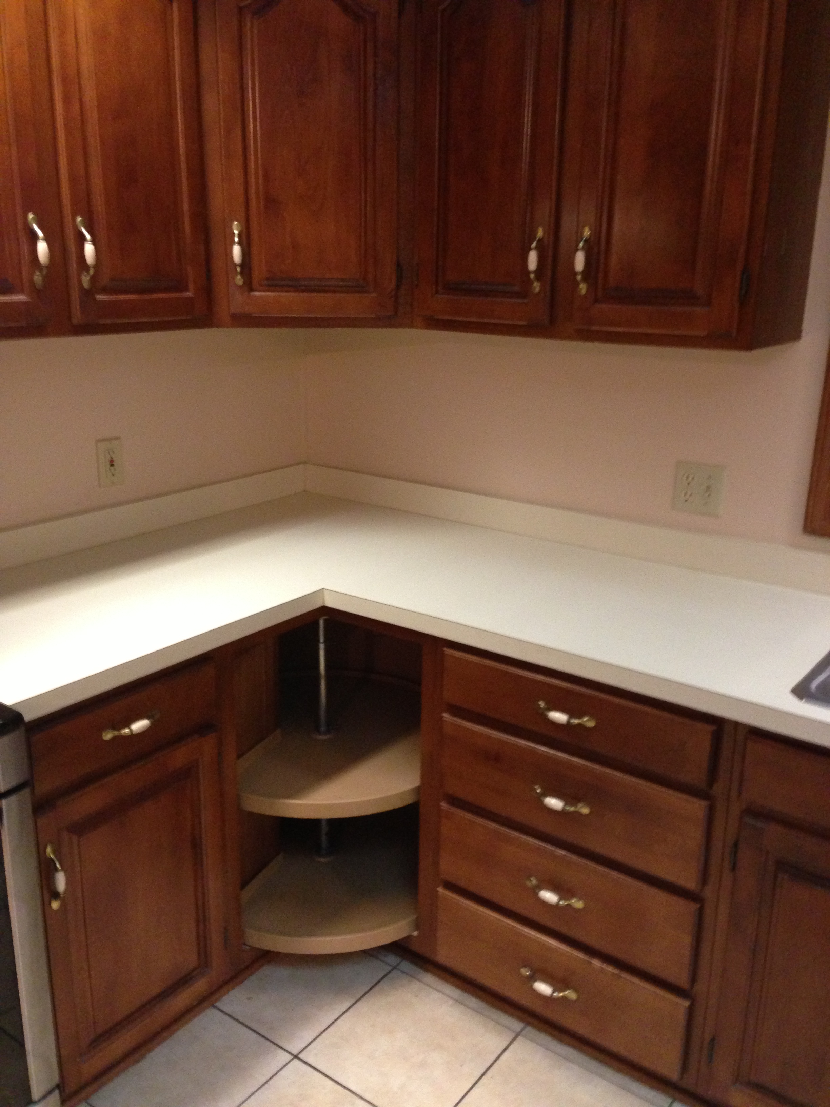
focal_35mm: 33
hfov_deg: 42.9
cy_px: 554
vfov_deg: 55.4
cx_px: 415
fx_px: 1055
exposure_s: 1/20
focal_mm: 4.13
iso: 400
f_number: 2.4
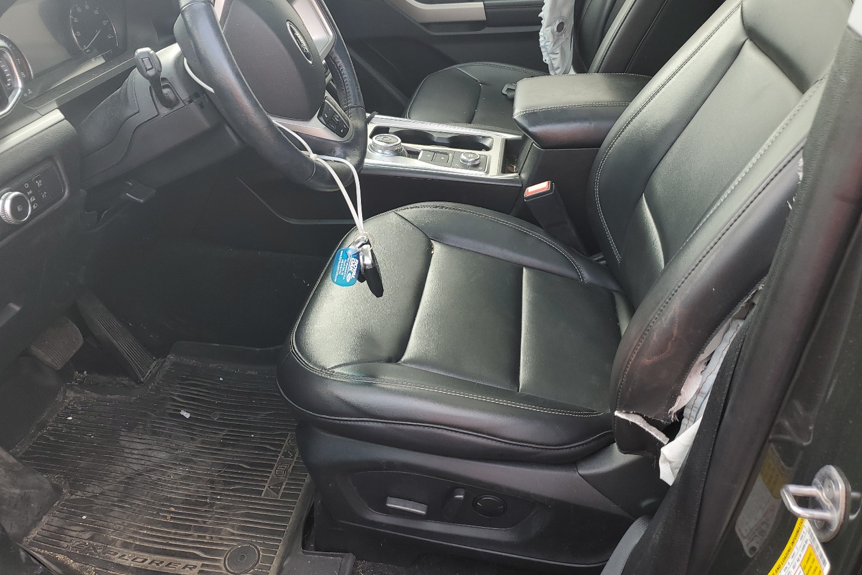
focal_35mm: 28
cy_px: 242
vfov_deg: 46.2
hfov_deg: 65.5
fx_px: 670
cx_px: 432
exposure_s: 1/149
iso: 50
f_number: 1.5
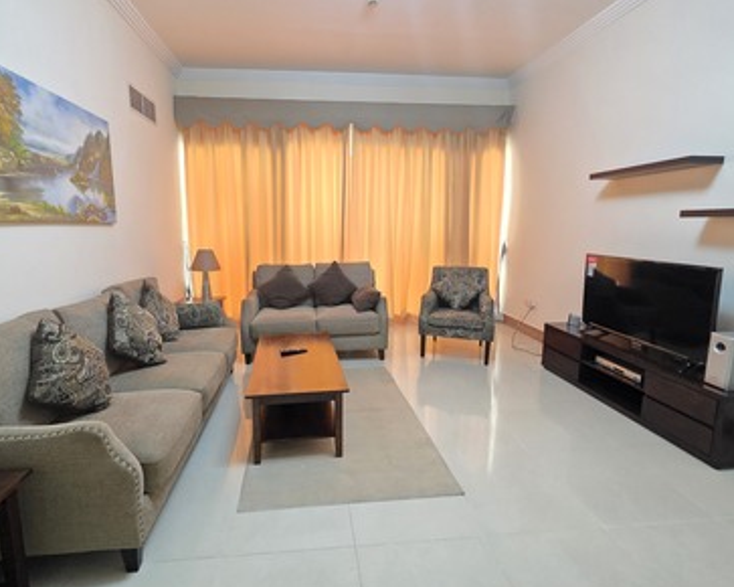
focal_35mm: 16
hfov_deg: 93.0
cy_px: 280
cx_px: 343
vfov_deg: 80.3
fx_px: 347
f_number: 1.9
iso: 1000
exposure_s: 1/50
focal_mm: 2.2
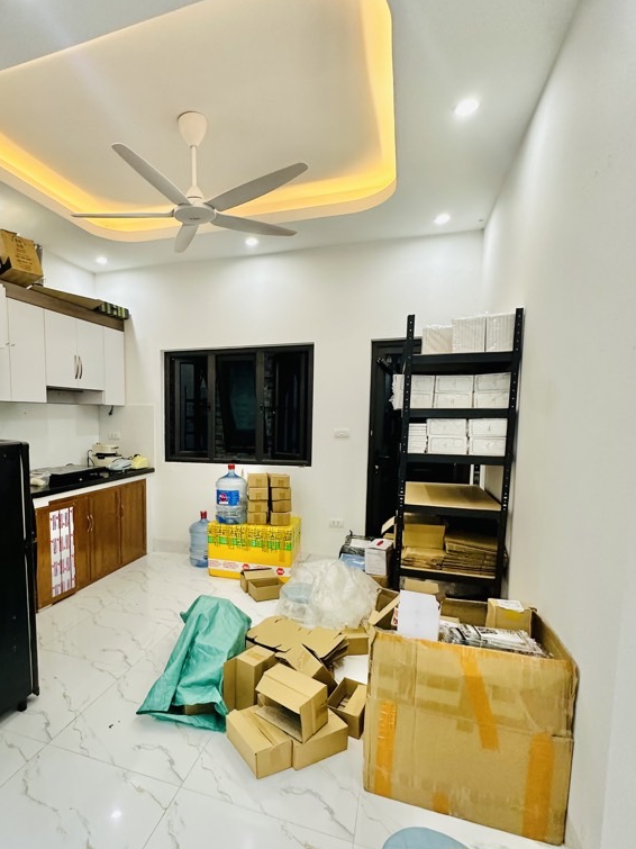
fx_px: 466
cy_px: 464
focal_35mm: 19
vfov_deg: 84.4
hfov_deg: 67.2
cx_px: 222
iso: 250
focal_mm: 2.22
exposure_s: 1/100
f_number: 2.2
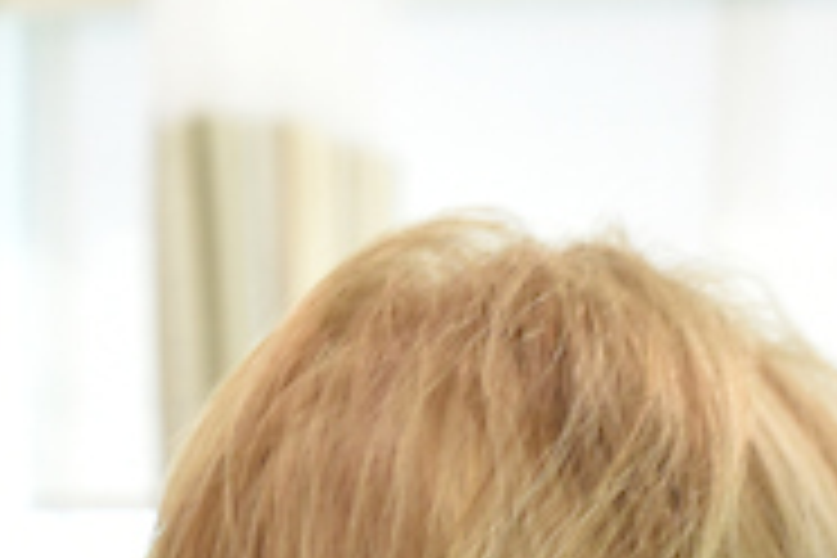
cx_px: 346
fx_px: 5254
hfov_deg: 9.1
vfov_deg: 5.6
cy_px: 1757
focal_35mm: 226
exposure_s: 1/80
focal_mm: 35
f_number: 4.5
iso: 800
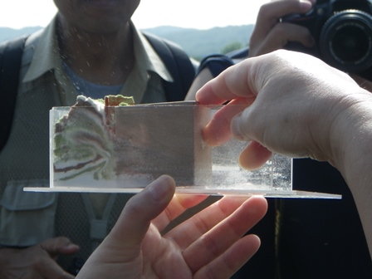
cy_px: 140
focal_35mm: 94
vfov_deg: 15.7
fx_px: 1010
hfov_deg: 20.9
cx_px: 186
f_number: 5
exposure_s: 1/400
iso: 80
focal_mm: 16.7
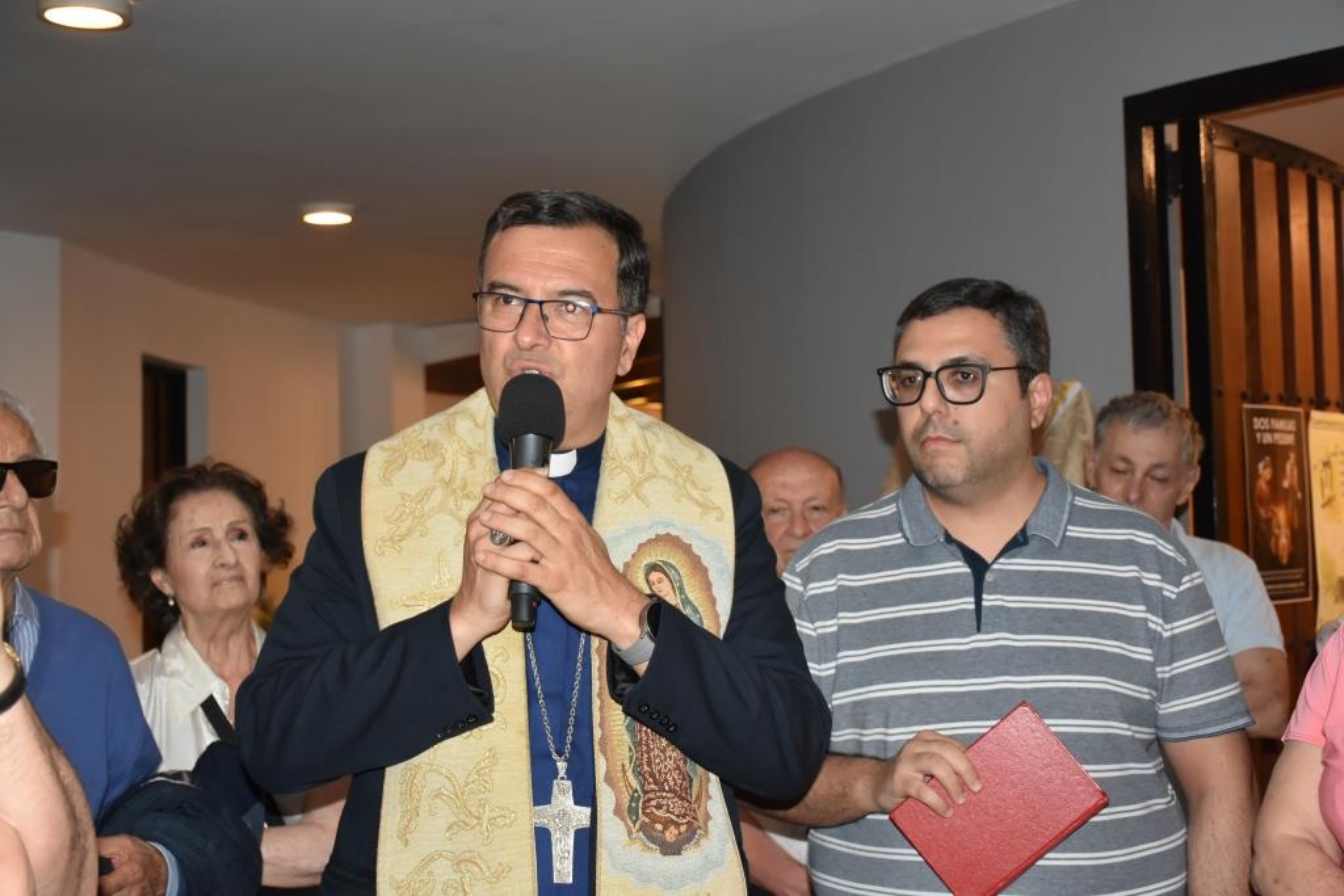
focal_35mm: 51
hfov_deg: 38.9
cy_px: 448
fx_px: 1904
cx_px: 672
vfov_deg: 26.5
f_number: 5.6
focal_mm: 34
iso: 1250
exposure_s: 1/60
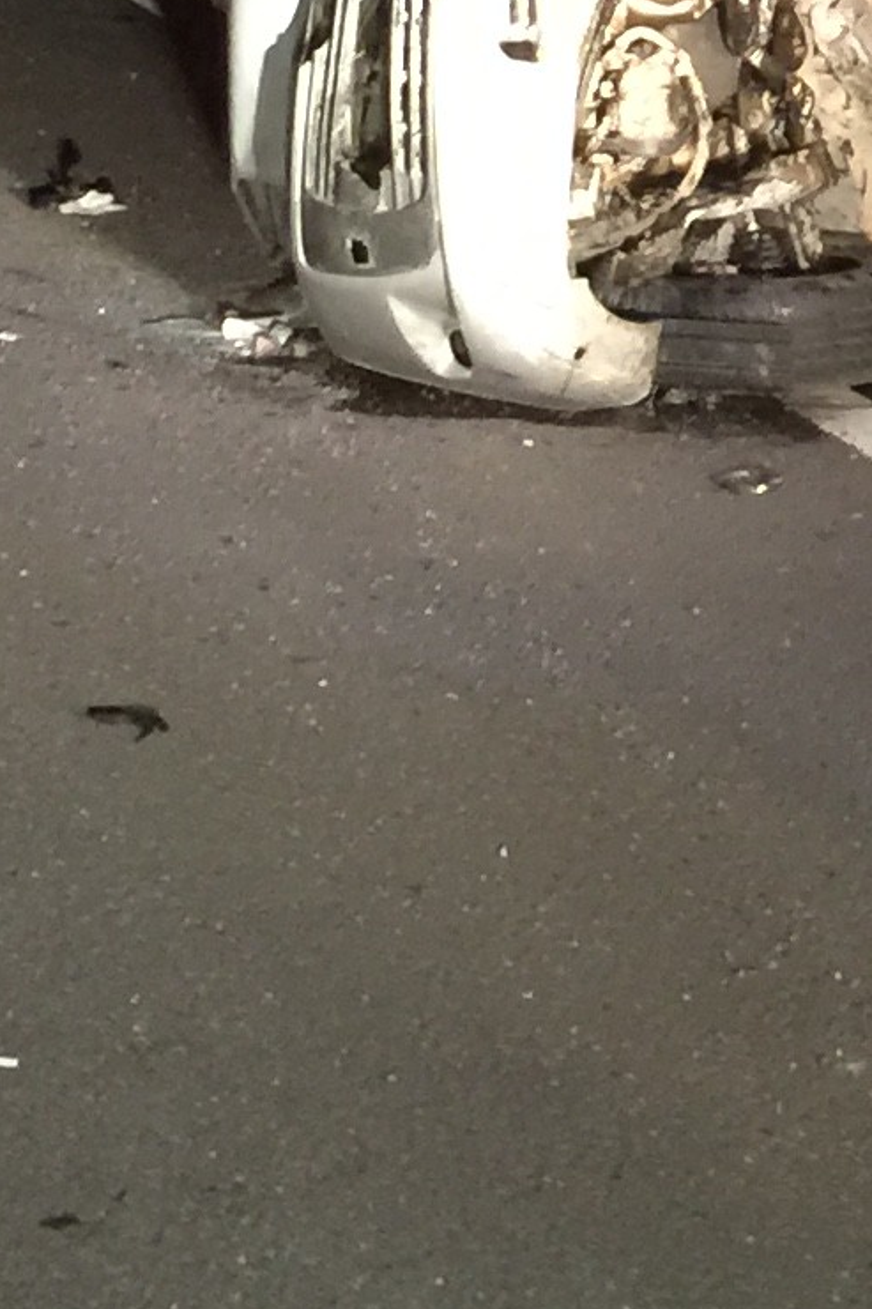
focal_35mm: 133
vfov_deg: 15.2
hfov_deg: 10.0
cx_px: 1240
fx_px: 4834
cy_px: 2
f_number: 2.2
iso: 80
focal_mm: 4.15
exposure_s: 1/4
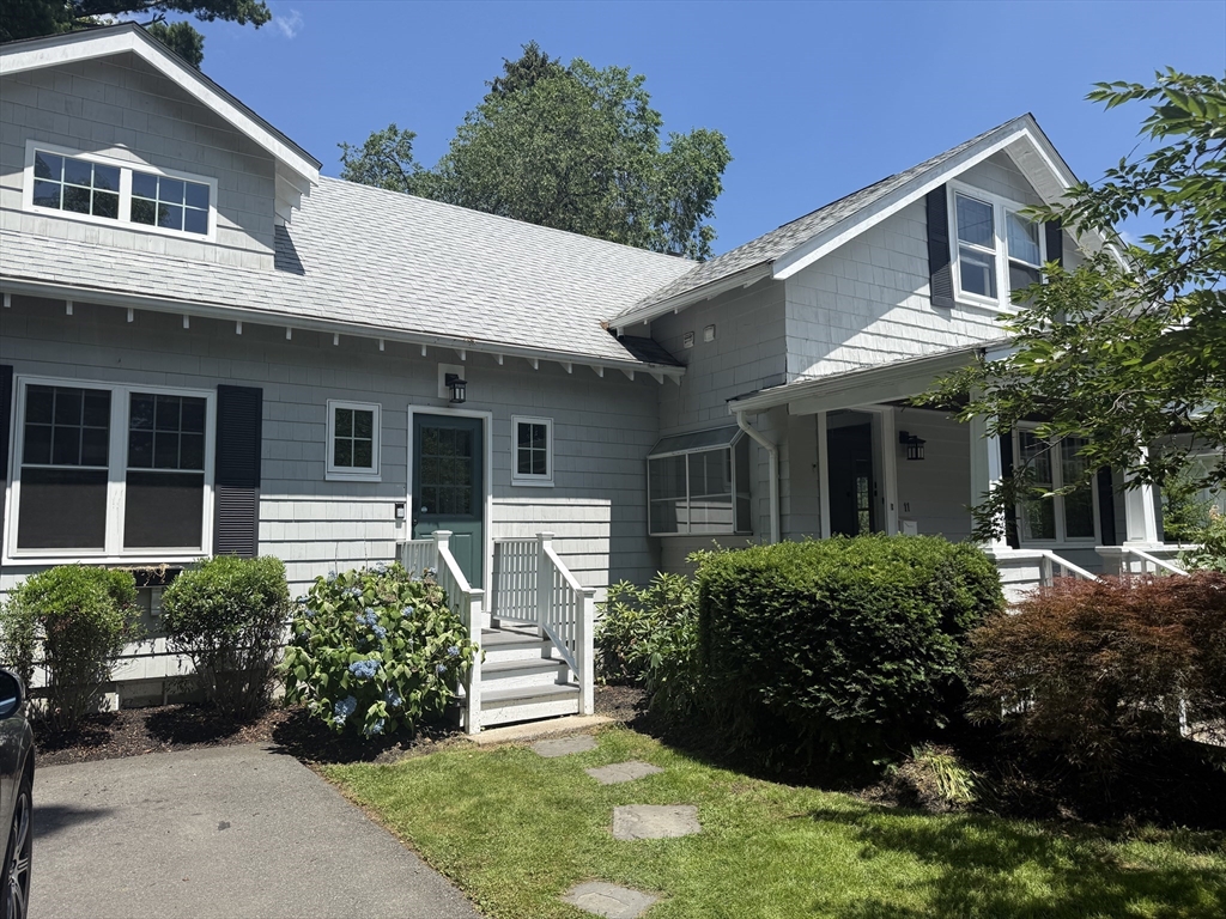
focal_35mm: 24
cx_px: 613
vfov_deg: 56.8
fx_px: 850
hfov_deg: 71.6
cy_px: 460
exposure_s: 1/3759
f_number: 1.78
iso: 80
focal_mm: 6.76
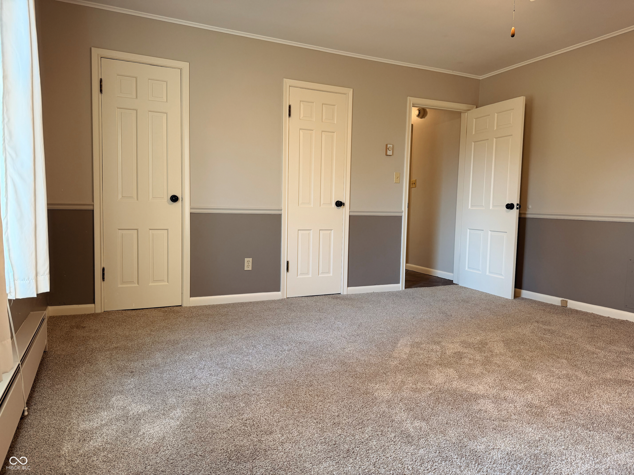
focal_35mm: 24
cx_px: 317
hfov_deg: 71.6
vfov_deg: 56.8
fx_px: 440
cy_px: 238
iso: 125
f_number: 1.78
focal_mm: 6.76
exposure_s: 1/60
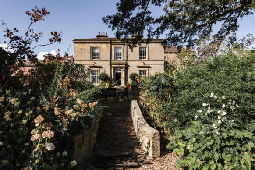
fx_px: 191
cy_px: 84
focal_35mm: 27
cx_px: 112
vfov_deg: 47.9
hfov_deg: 67.1
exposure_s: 1/640
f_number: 8
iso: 200
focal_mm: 24
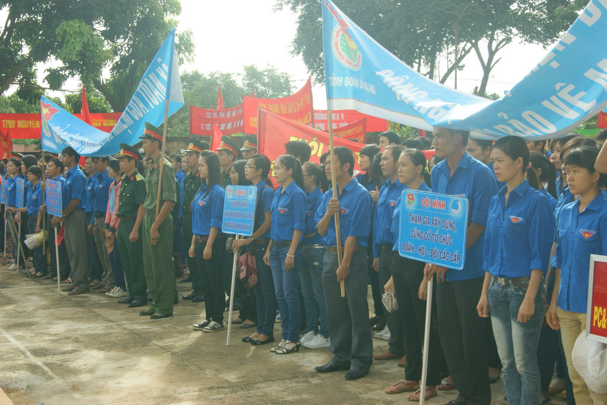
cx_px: 304
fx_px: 885
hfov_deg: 37.8
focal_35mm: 52
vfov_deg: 25.8
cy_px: 202
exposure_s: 1/160
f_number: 14
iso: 200
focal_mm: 35
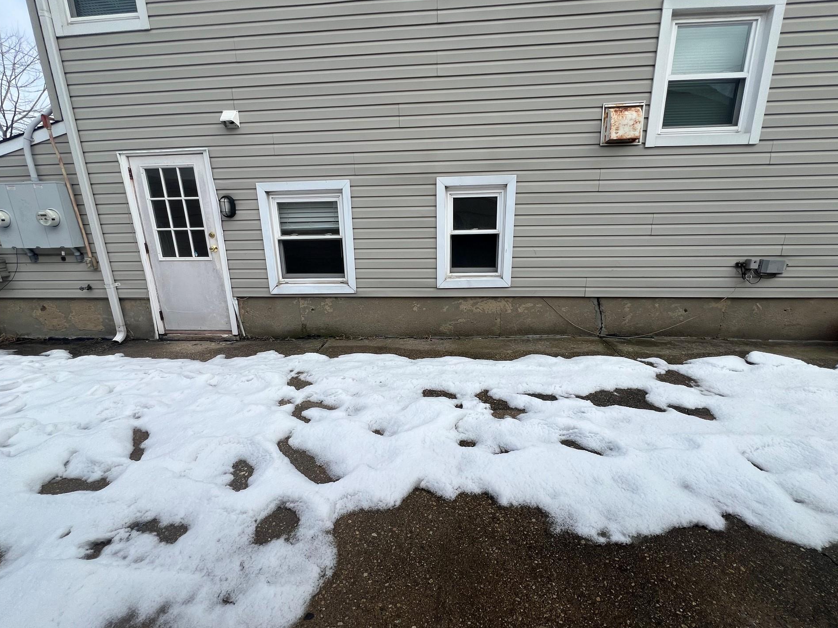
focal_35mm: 14
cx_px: 424
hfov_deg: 102.1
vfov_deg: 85.7
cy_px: 319
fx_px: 339
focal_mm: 1.57
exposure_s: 1/1376
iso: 32
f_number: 1.8
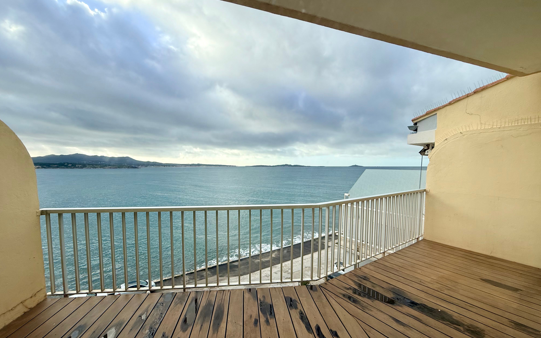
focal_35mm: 15
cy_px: 182
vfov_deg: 74.7
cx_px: 268
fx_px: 221
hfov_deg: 101.5
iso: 50
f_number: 2.2
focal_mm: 2.22
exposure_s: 1/809
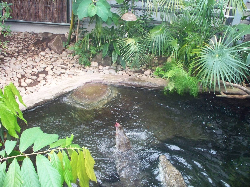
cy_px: 94
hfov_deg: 51.4
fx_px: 260
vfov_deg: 39.7
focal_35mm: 36
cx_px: 125
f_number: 2.8
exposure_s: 1/60
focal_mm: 7.54
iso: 400
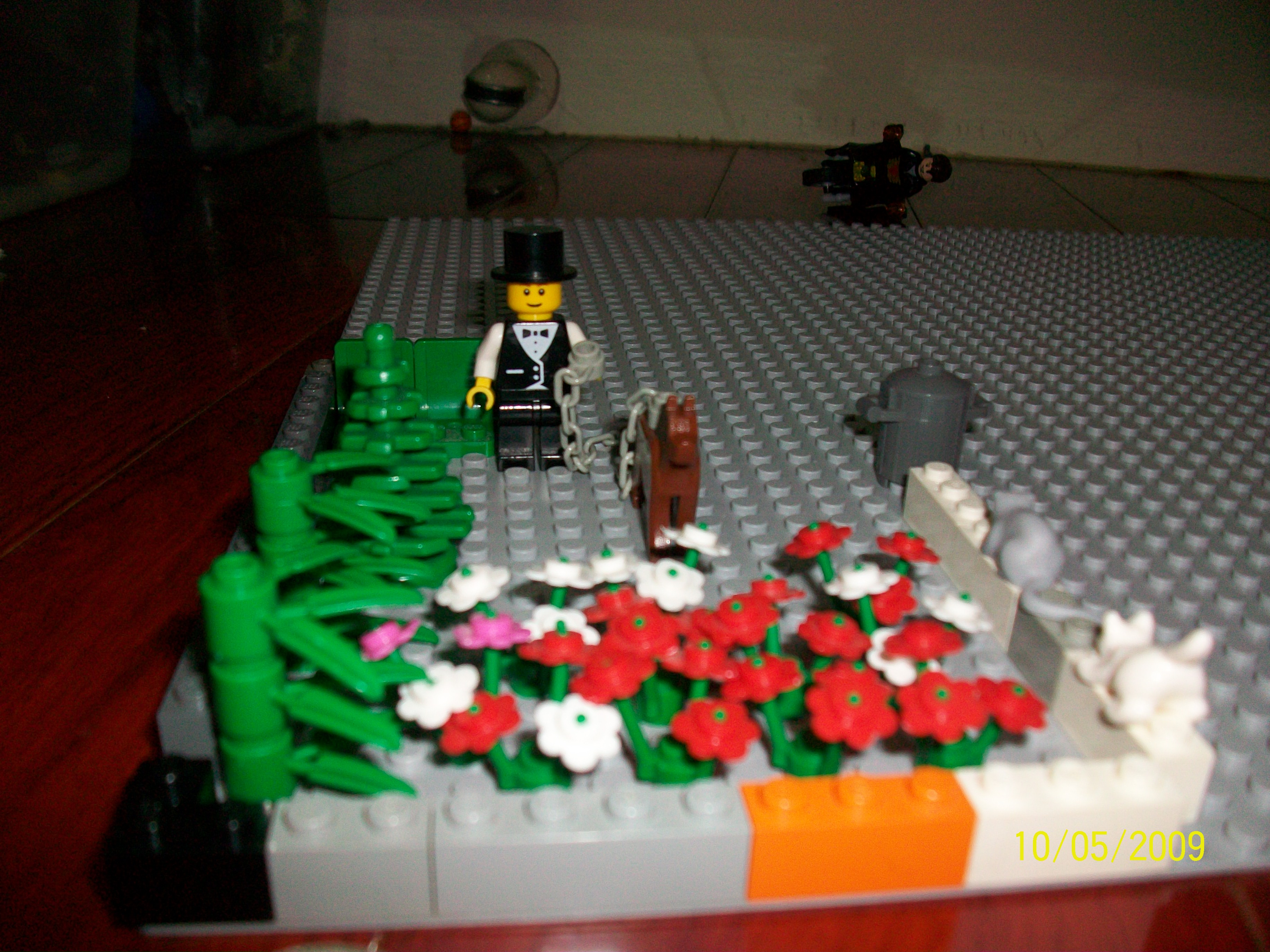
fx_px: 1174
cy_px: 476
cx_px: 635
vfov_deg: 44.2
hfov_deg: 56.8
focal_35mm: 32
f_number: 2.8
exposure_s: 1/60
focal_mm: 5.7
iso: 120
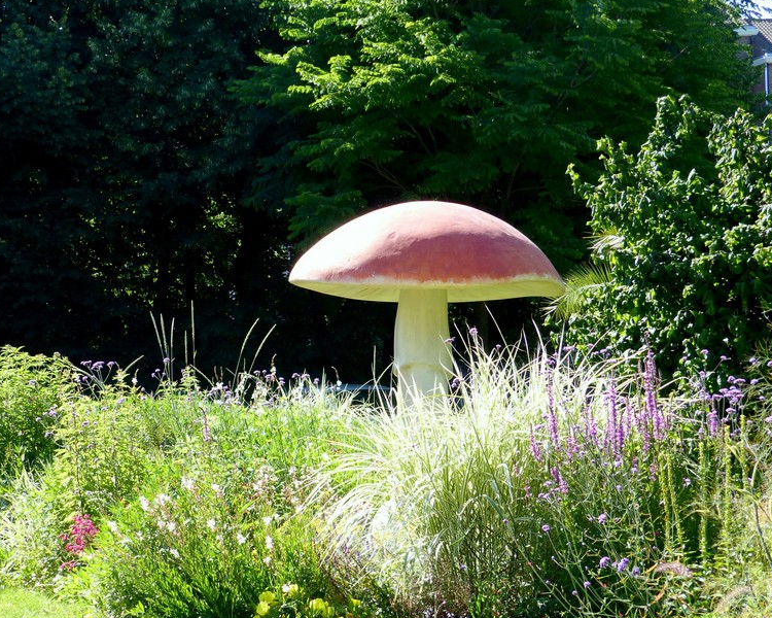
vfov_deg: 18.7
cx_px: 273
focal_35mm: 82
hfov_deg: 23.2
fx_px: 1874
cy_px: 355
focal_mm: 11.4
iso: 100
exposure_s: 1/250
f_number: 4
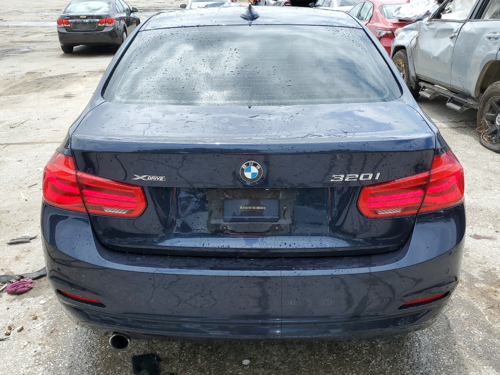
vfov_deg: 44.2
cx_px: 227
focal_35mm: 32
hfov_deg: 56.7
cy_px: 194
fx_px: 462
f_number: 1.5
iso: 50
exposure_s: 1/2000
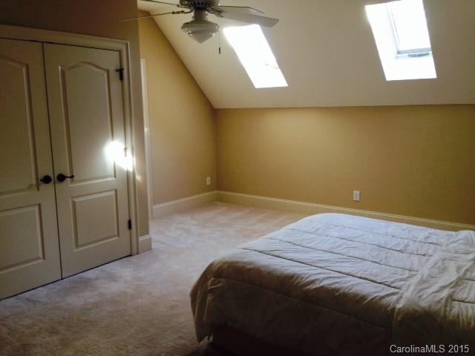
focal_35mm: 33
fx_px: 453
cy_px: 178
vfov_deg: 42.9
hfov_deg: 55.4
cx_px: 238
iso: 80
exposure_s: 1/20
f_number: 2.4
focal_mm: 4.12
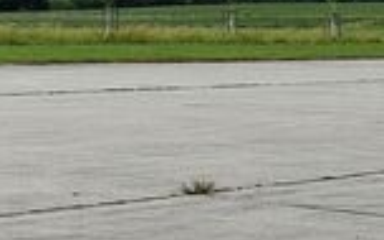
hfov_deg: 11.8
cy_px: -14
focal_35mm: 137
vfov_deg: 9.5
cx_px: -586
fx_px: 1434
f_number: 1.8
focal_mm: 5.54
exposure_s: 1/3440
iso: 50
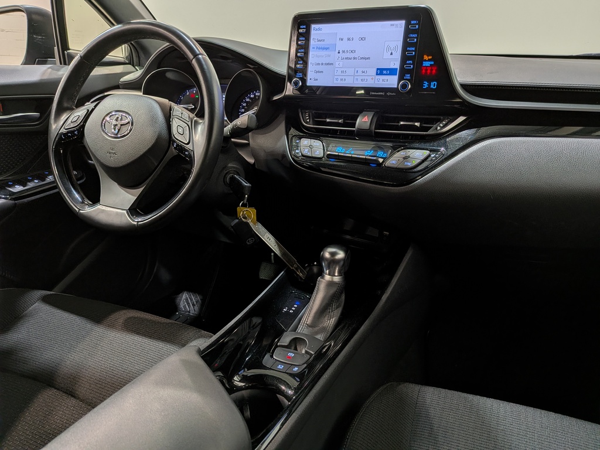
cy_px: 225
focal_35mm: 24
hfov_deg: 71.6
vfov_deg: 56.8
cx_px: 300
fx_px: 416
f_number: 1.7
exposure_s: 1/119
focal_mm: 4.53
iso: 24
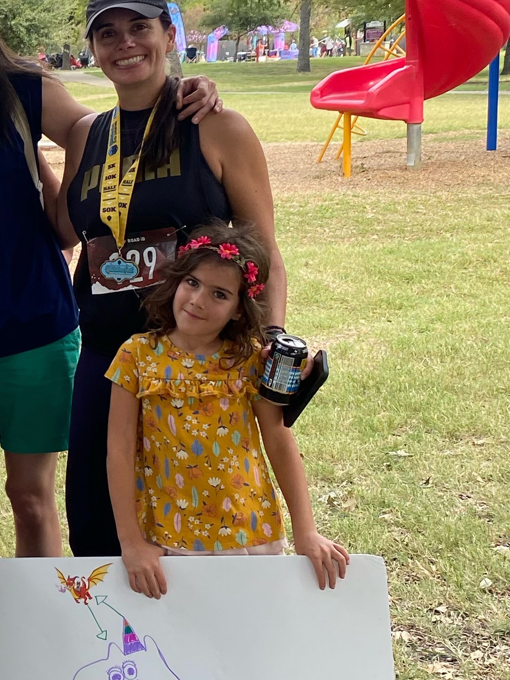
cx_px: -186
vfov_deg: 25.9
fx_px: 1474
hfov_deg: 18.1
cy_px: 247
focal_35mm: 75
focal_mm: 4.25
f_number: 1.8
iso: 32
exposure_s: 1/591
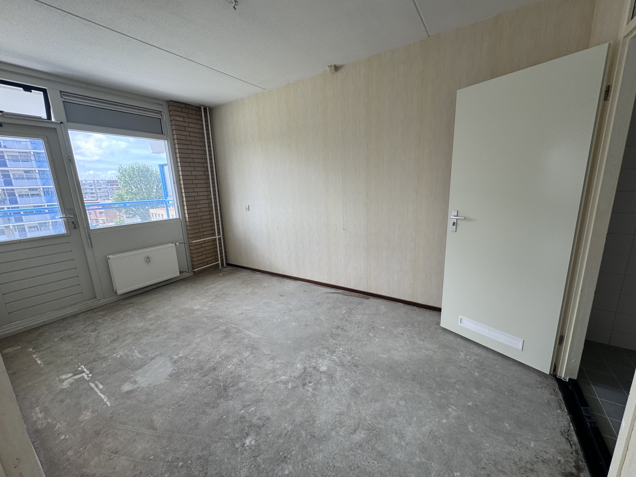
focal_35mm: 14
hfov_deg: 102.1
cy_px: 238
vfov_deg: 85.7
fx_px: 257
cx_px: 318
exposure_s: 1/108
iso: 40
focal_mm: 2.22
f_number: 2.2
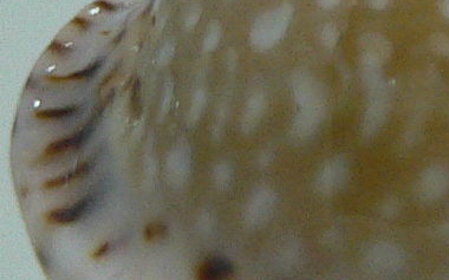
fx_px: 2409
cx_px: 662
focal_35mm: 197
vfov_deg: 6.7
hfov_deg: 10.3
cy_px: 139
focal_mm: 4.6
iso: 150
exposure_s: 1/60
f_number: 2.8
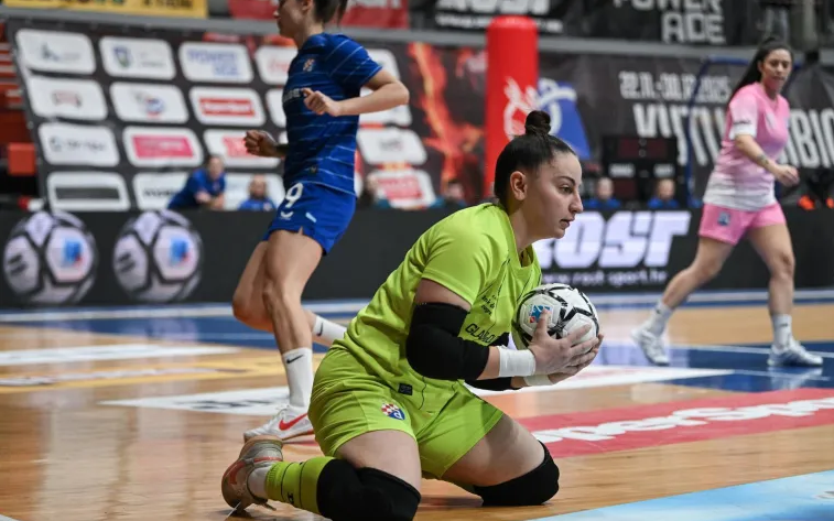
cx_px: 418
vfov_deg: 15.5
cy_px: 276
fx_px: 1909
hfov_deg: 24.6
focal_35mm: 84
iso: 2500
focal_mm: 82
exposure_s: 1/1600
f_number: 2.8
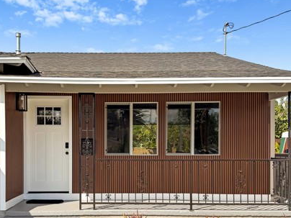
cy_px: 153
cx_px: 107
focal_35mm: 38
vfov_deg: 37.1
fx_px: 319
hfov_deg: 48.5
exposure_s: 1/4950
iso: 80
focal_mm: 6.76
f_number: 1.78
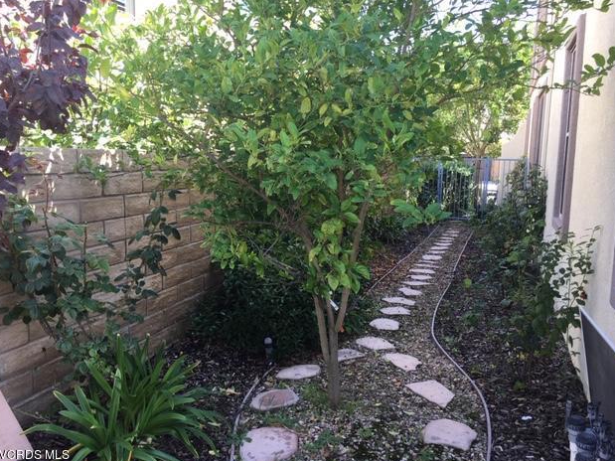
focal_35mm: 30
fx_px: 533
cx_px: 311
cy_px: 236
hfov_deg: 60.0
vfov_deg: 46.8
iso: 25
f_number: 2.2
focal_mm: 4.15
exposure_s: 1/132
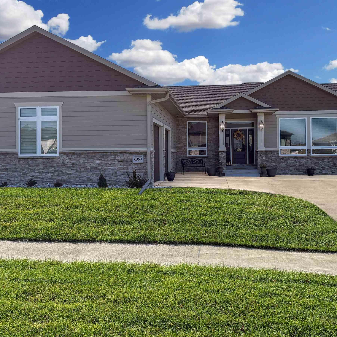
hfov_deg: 42.8
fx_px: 430
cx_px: 179
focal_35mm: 39
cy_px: 146
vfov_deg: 42.7
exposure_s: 1/3400
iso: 50
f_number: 1.6
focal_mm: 5.96
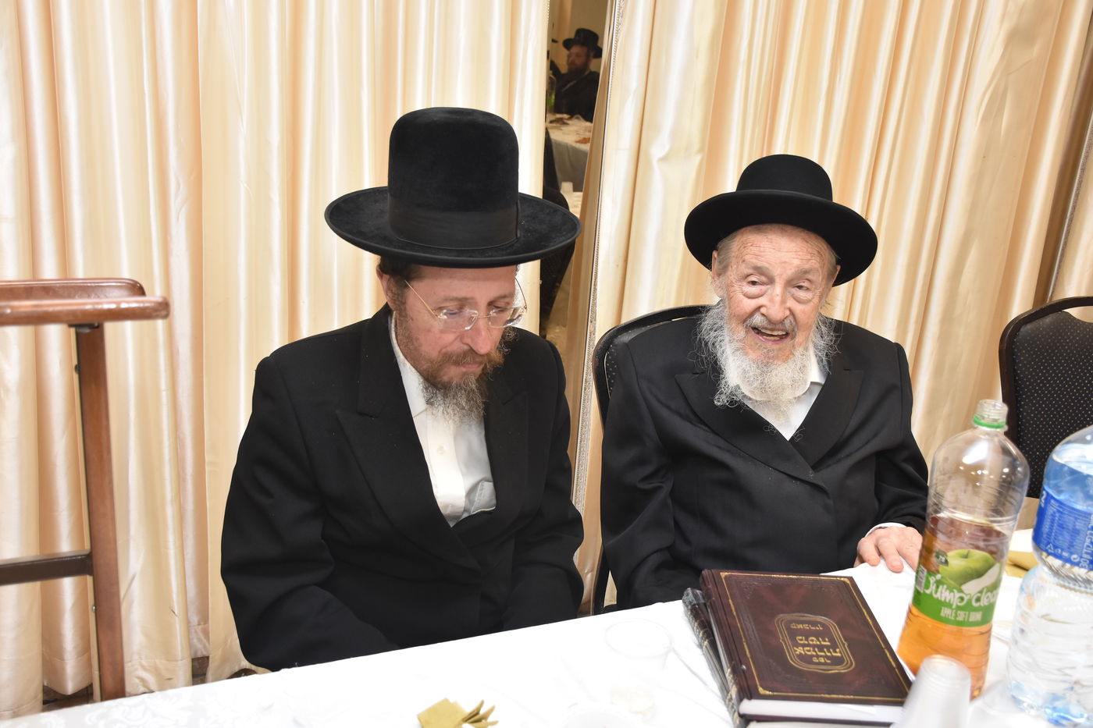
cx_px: 546
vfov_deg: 38.4
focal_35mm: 34
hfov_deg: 55.1
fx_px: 1047
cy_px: 364
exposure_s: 1/160
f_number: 5.6
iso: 1000
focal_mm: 23
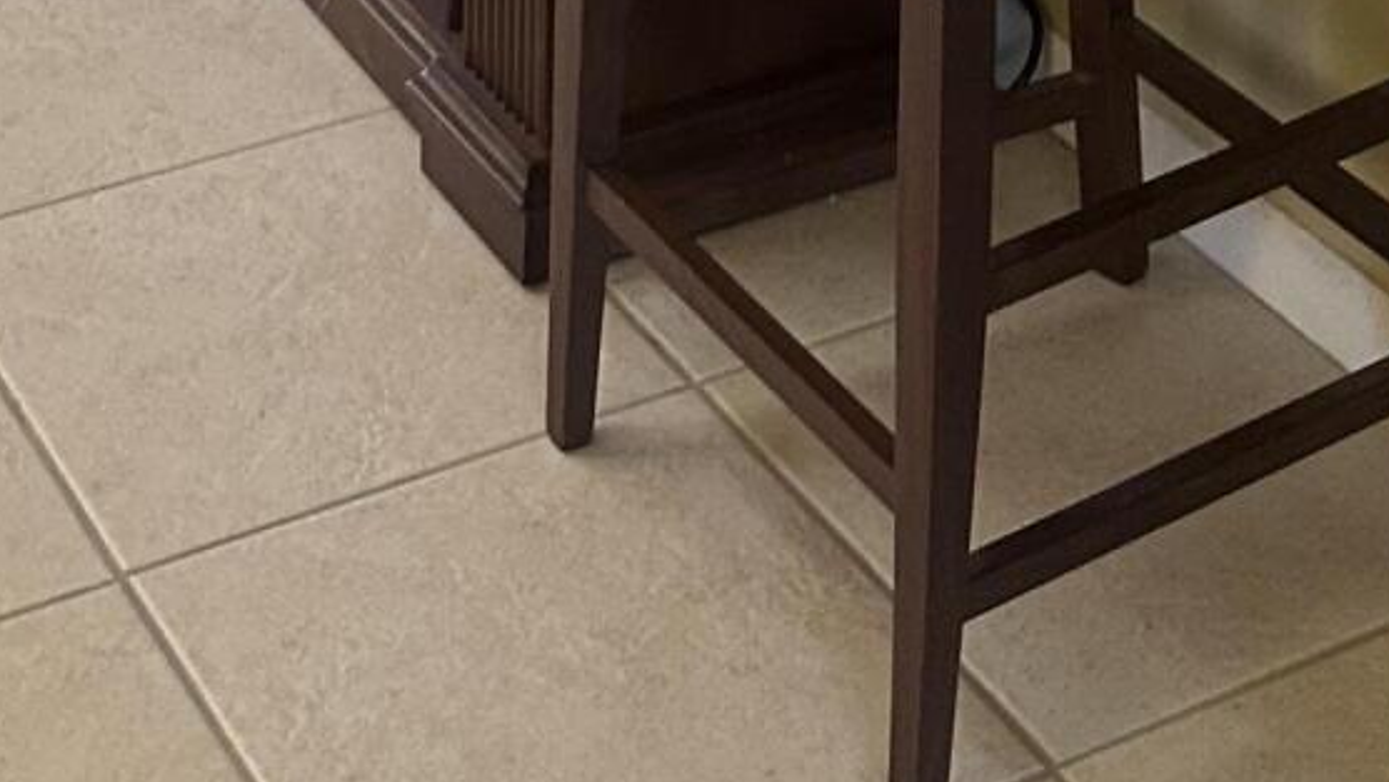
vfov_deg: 10.4
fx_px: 3463
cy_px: -1329
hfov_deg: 22.7
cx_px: 699
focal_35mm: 94
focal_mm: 6.86
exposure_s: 1/60
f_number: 1.78
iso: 400
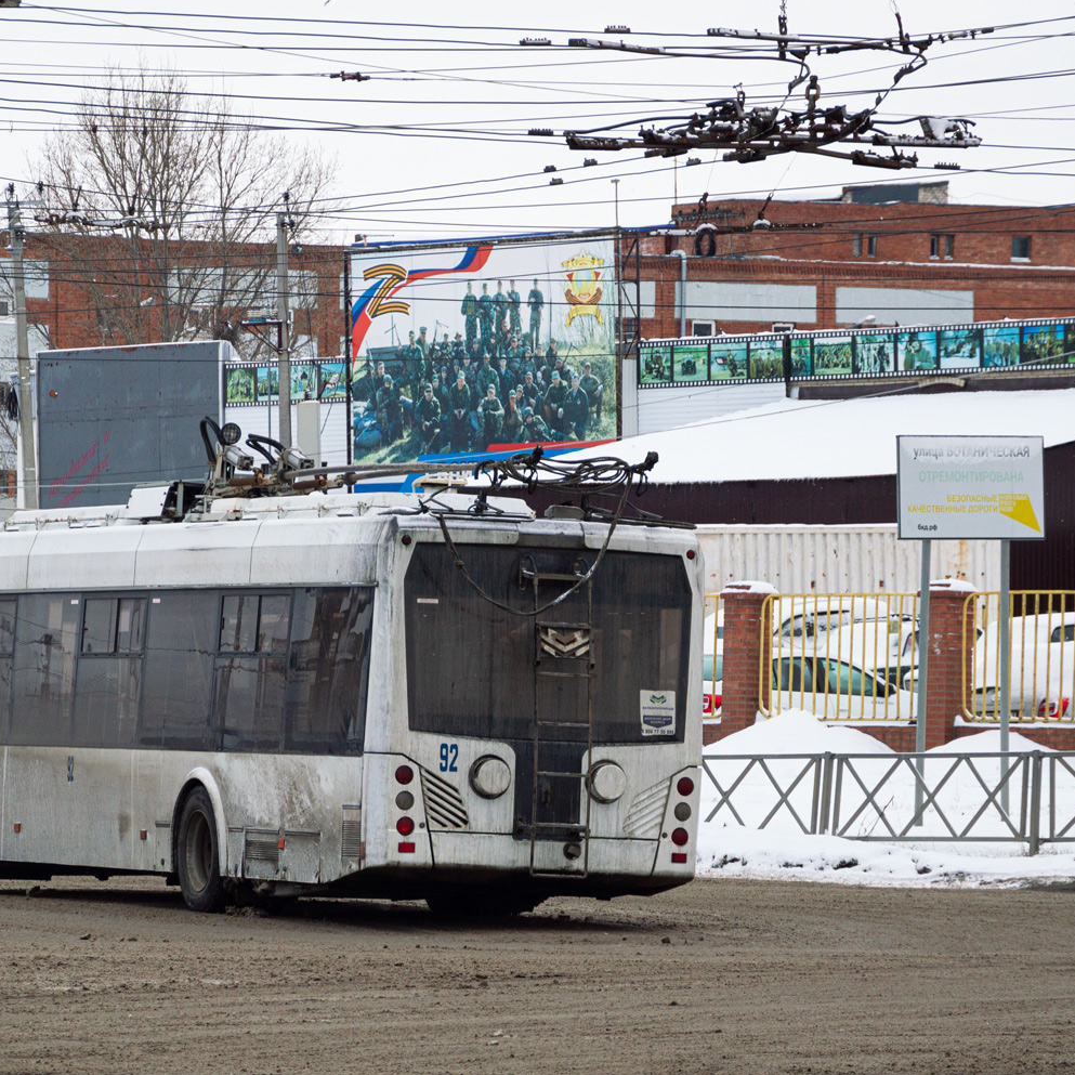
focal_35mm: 177
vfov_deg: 9.9
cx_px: 275
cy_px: 538
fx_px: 6219
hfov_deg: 9.9
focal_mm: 92
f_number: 5.6
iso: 100
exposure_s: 1/400
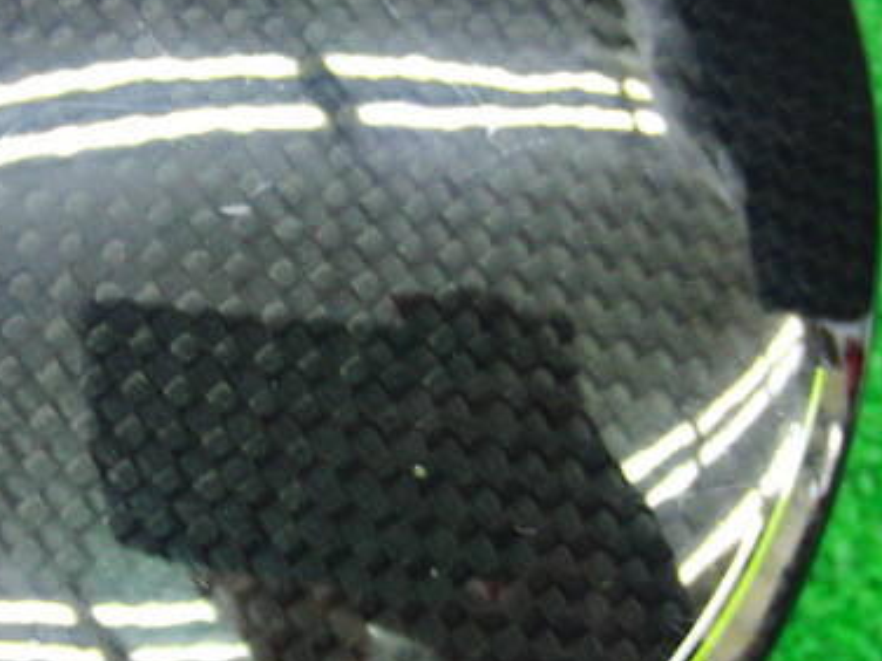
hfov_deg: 30.6
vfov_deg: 23.3
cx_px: 321
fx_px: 1605
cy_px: 319
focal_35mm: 63
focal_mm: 6.42
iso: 400
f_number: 3.6
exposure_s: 1/15
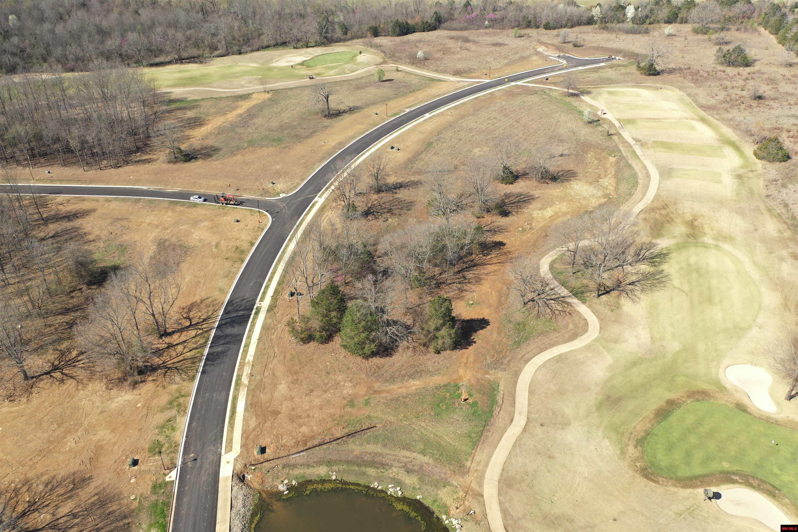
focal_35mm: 28
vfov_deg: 46.4
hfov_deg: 65.5
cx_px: 399
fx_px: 621
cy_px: 266
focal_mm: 10.26
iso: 100
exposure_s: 1/40
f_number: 3.2
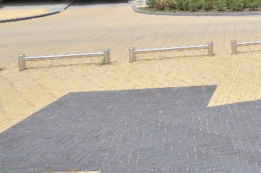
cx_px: 288
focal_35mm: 45
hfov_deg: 36.8
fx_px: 326
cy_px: -37
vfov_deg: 26.4
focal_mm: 12
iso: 200
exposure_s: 1/320
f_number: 9
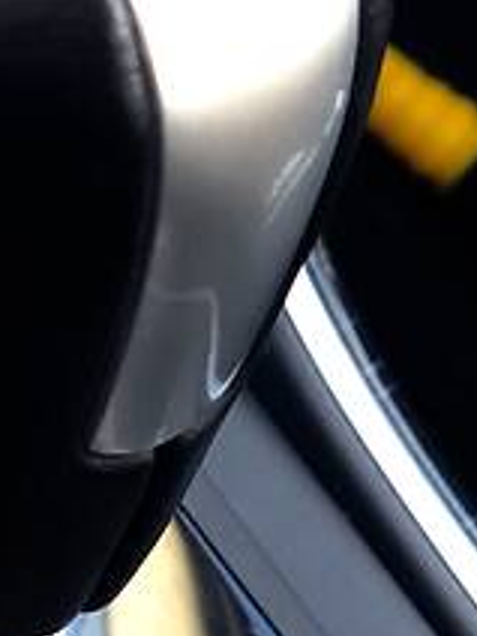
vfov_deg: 13.3
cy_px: 78
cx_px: 36
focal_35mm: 147
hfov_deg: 10.0
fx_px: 2701
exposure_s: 1/40
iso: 80
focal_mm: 6
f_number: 2.4
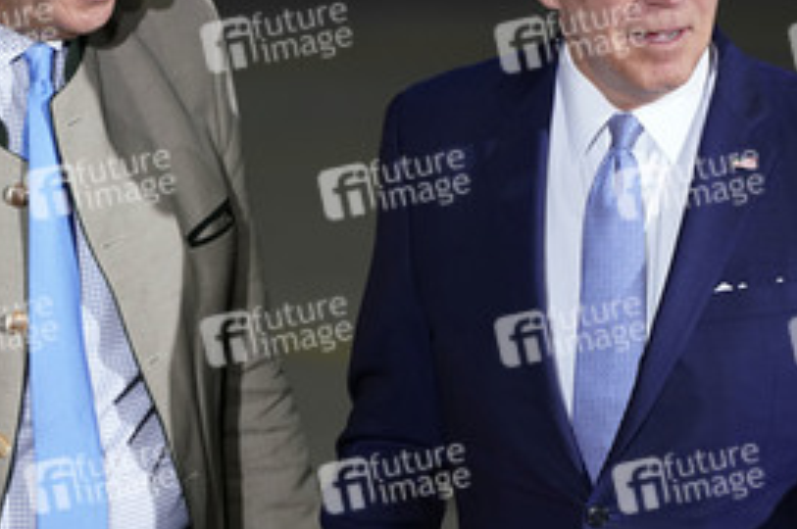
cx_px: 316
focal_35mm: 525
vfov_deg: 2.6
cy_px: 112
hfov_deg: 3.9
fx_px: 11609
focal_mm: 315
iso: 2000
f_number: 5.6
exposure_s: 1/250
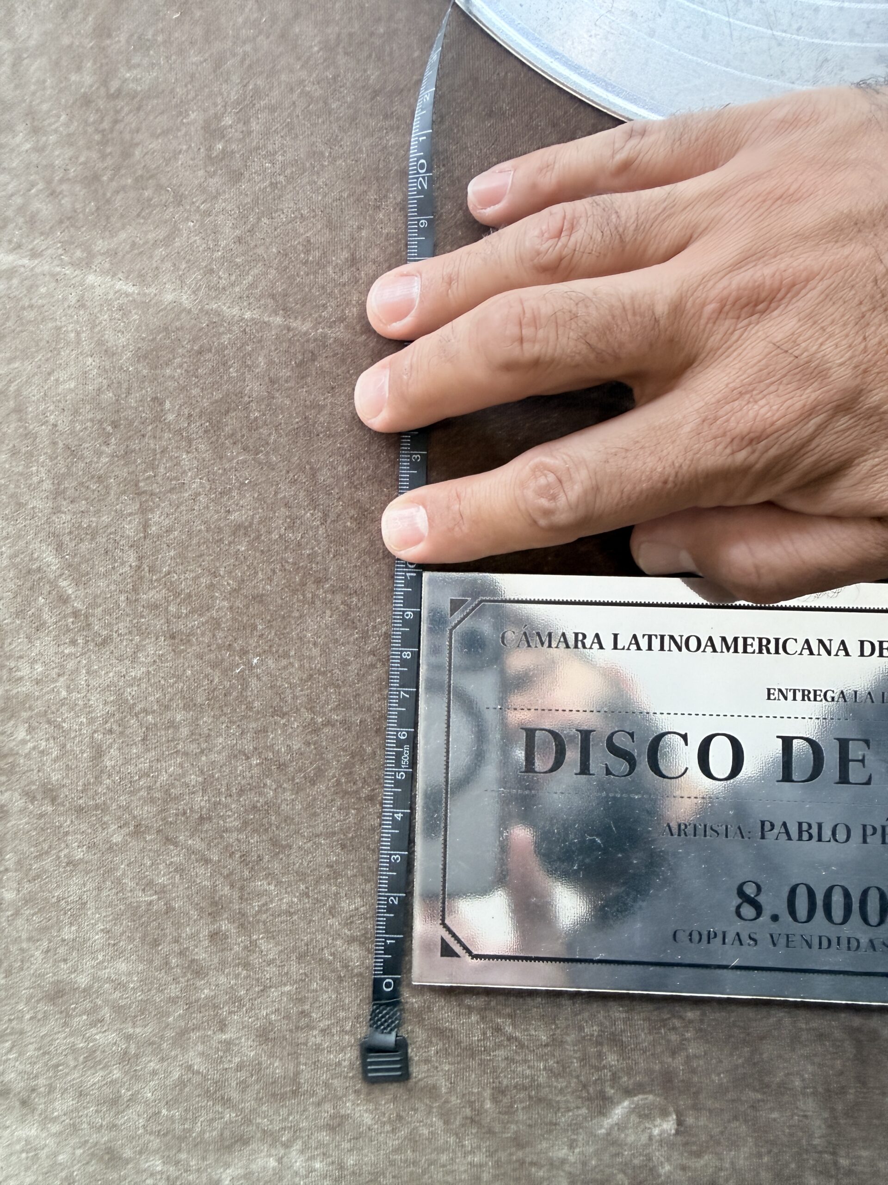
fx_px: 821
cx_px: 444
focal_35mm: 24
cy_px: 592
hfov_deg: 56.8
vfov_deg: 71.6
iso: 250
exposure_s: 1/100
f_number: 2.2
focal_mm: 2.22
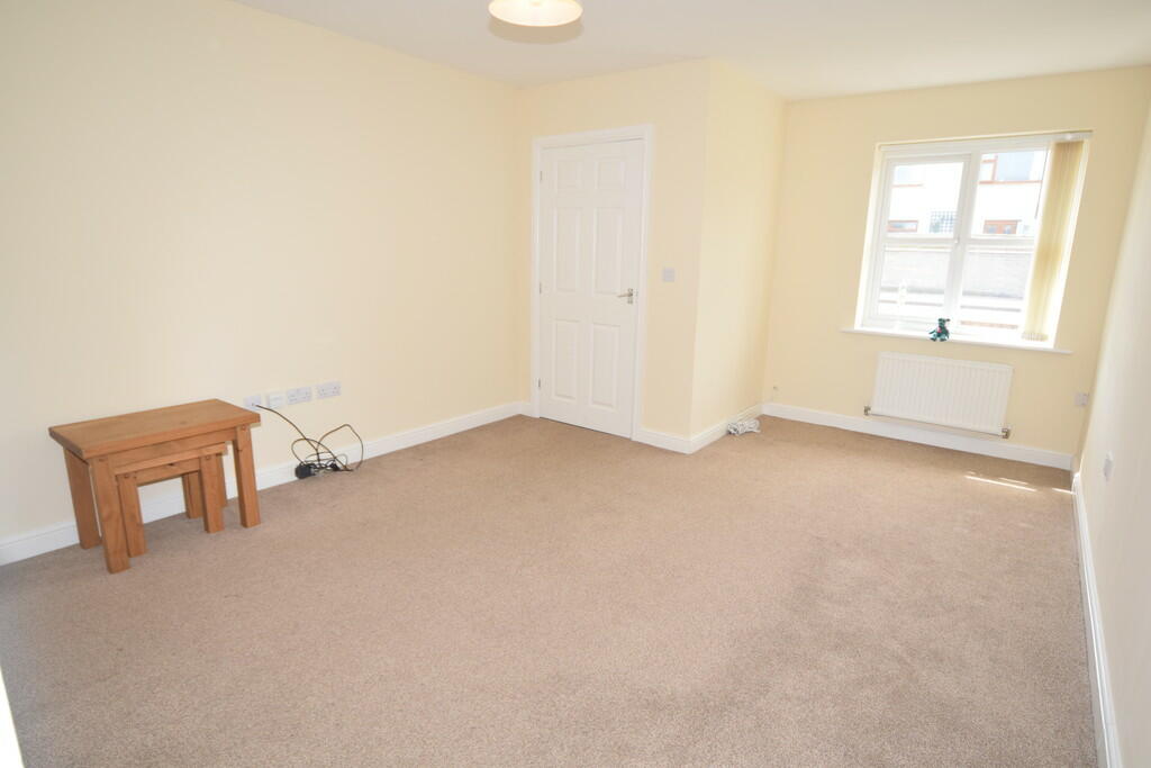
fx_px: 576
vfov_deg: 67.4
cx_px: 576
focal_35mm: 18
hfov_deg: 90.0
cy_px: 384
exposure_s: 1/125
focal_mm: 12
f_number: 5.6
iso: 560
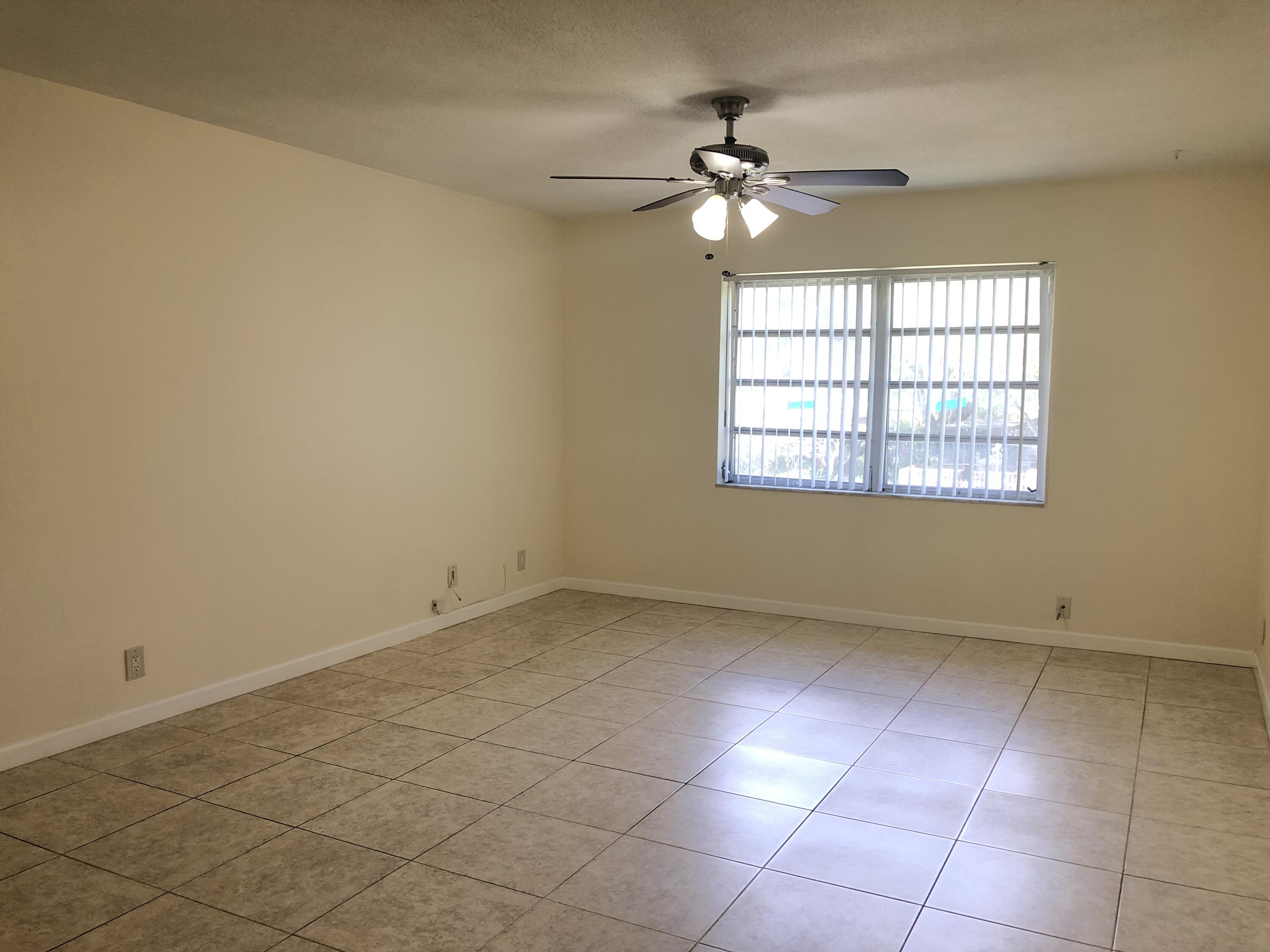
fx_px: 1027
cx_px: 635
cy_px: 476
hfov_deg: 63.4
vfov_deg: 49.7
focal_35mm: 28
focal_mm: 3.99
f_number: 1.8
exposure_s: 1/30
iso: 25
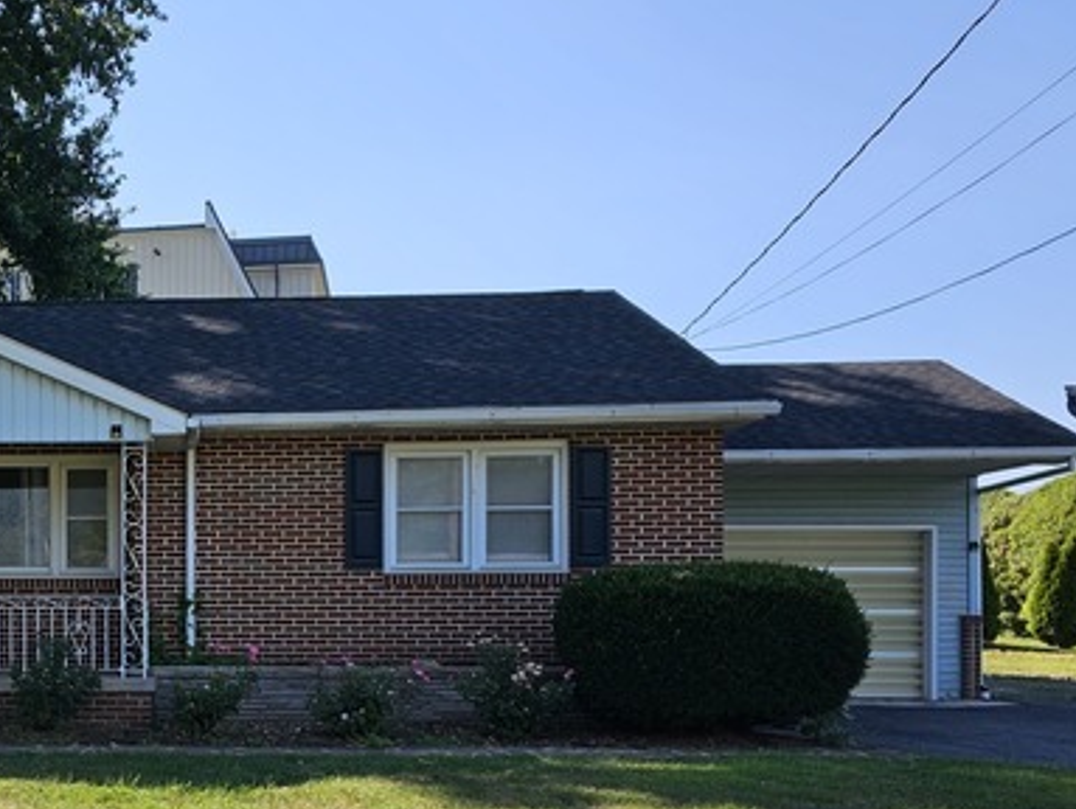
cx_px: 98
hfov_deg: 37.0
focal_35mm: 48
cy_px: 635
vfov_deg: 29.7
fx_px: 1493
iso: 10
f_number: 1.7
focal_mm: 6.3
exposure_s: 1/509
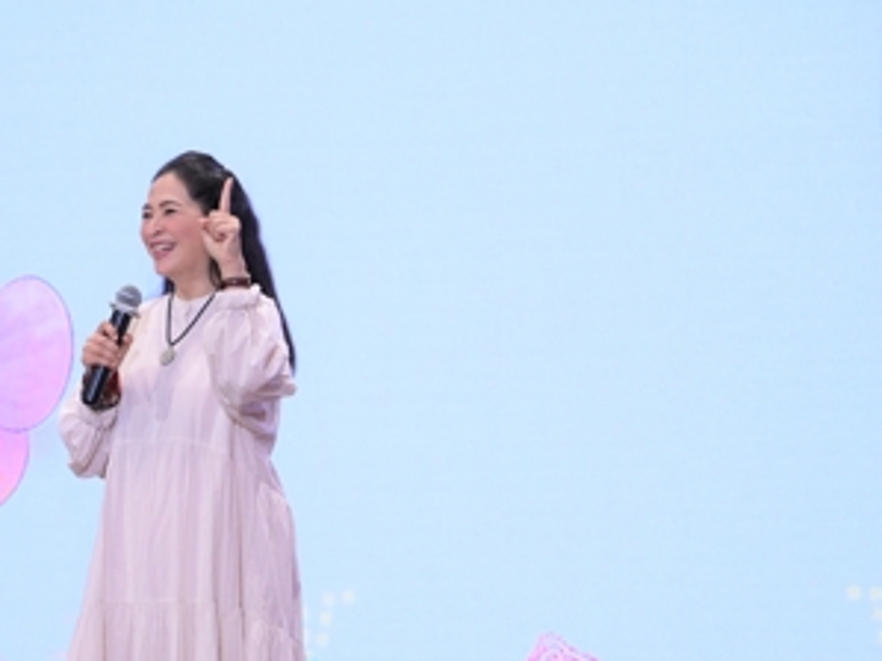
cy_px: 382
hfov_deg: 7.9
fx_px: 6393
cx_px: 292
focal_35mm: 251
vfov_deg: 5.9
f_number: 4
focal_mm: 120
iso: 2500
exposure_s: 1/160
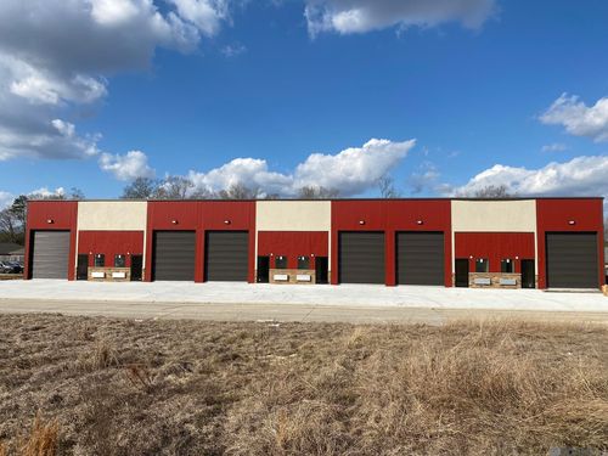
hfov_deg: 67.3
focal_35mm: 26
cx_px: 304
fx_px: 457
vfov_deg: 53.1
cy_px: 228
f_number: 1.8
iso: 32
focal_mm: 4.25
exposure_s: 1/4444
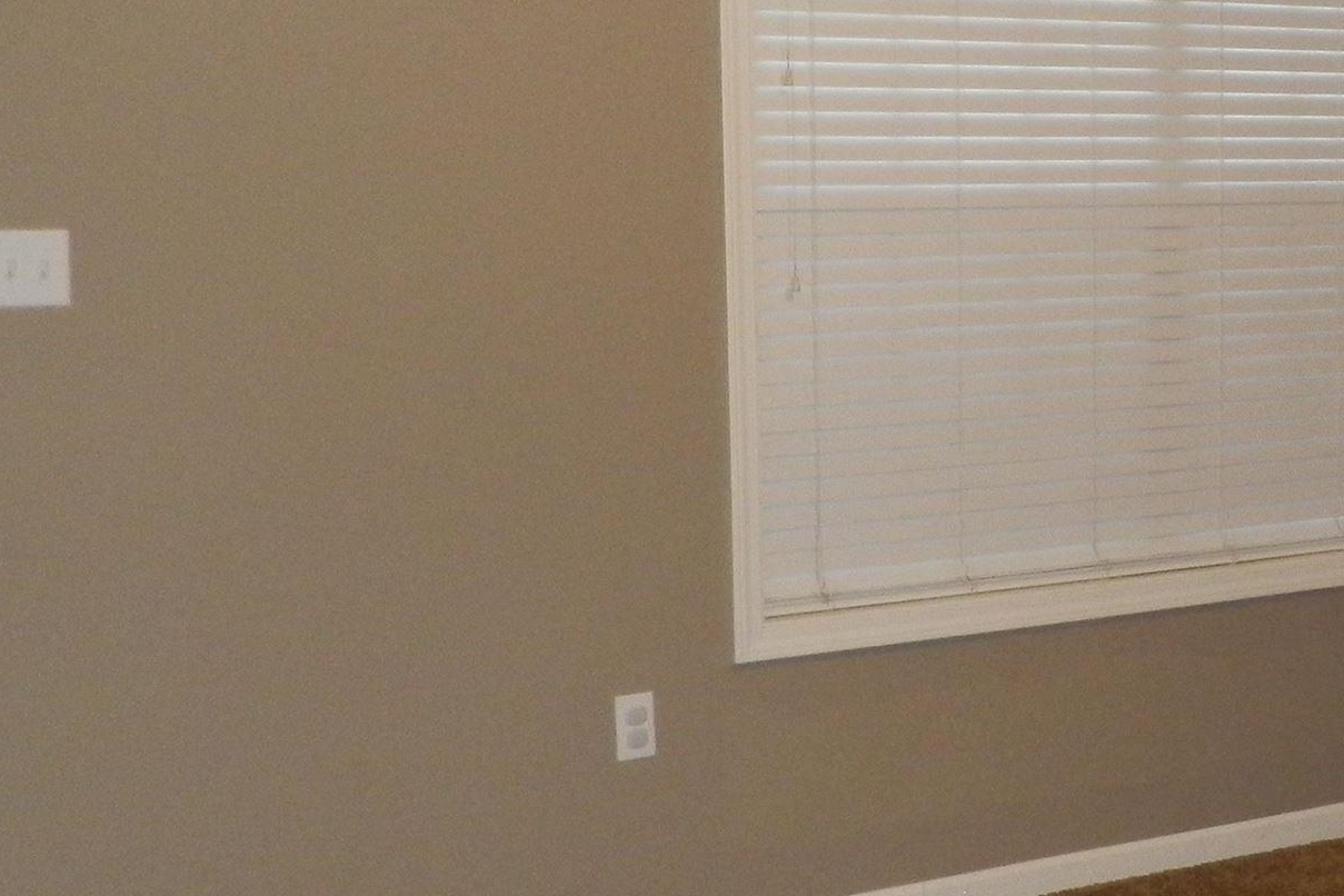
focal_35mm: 74
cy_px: 336
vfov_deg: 18.4
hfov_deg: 25.6
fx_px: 2762
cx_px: 1417
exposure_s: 1/30
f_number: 3.3
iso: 200
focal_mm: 5
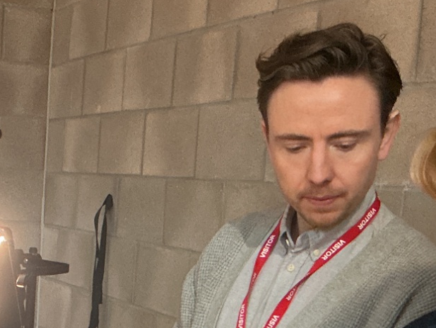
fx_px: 1184
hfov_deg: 20.4
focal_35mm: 94
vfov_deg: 15.3
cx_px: 45
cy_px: 369
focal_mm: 3
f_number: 1.8
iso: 200
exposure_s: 1/50
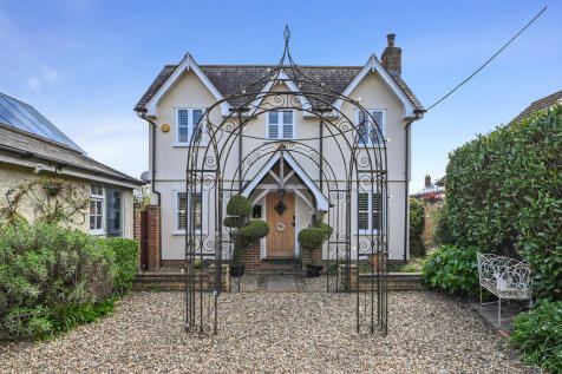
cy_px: 187
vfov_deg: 81.2
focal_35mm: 14
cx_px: 281
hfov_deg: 104.3
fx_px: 218
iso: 500
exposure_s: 1/640
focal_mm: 14
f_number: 8
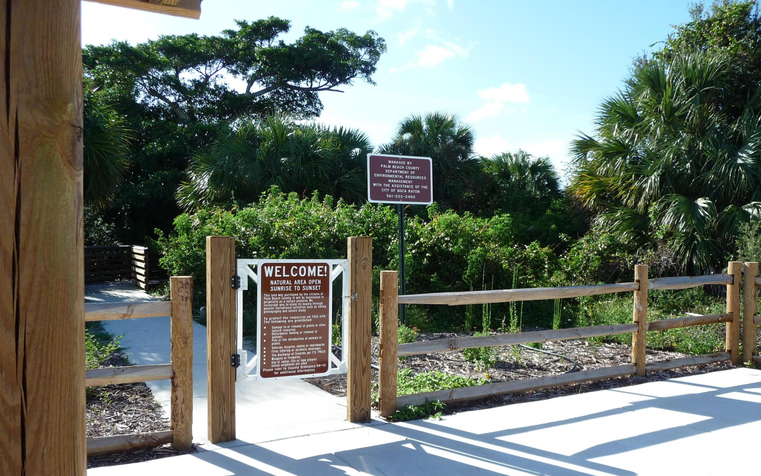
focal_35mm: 30
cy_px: 270
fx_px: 622
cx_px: 383
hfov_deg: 62.9
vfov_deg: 41.8
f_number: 3.3
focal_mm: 4.7
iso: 100
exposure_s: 1/500
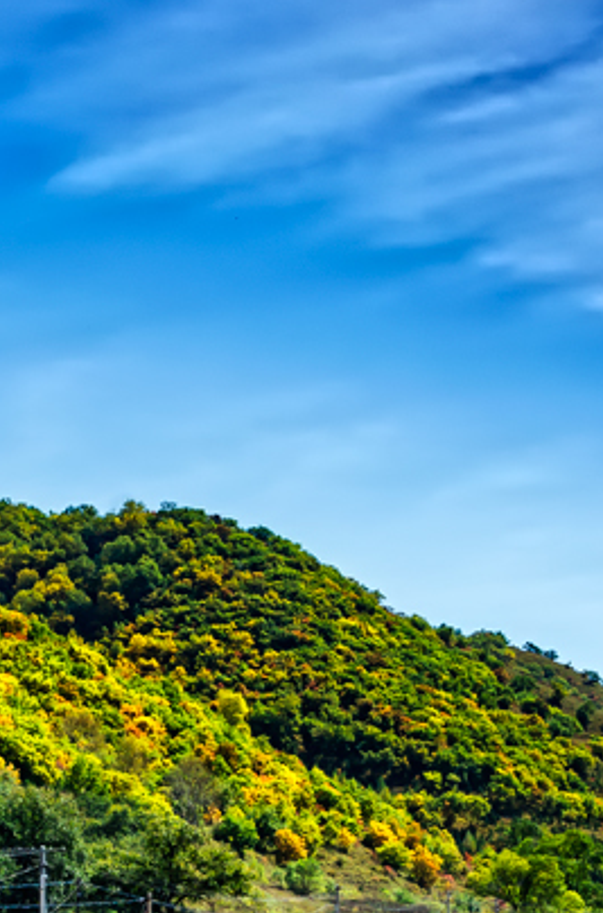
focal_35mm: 104
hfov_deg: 13.0
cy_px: 610
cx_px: 108
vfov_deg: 19.6
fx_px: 2629
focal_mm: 28
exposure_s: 1/200
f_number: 10
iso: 100
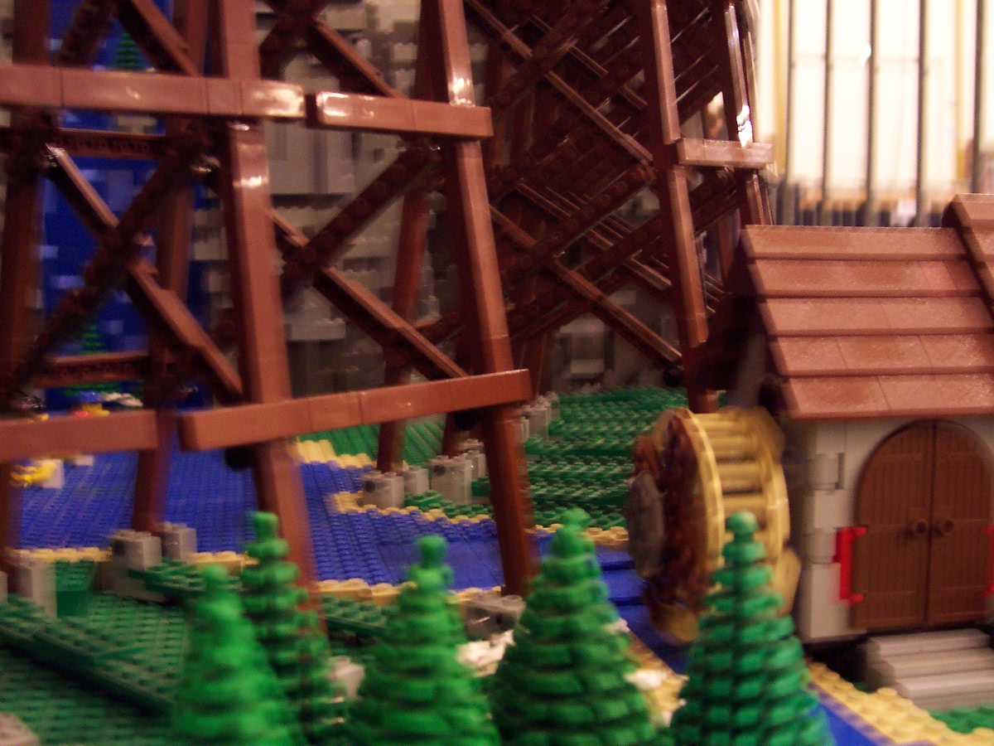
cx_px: 497
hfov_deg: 41.2
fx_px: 1321
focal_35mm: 46
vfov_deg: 31.5
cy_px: 373
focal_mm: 7
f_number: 3
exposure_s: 1/8
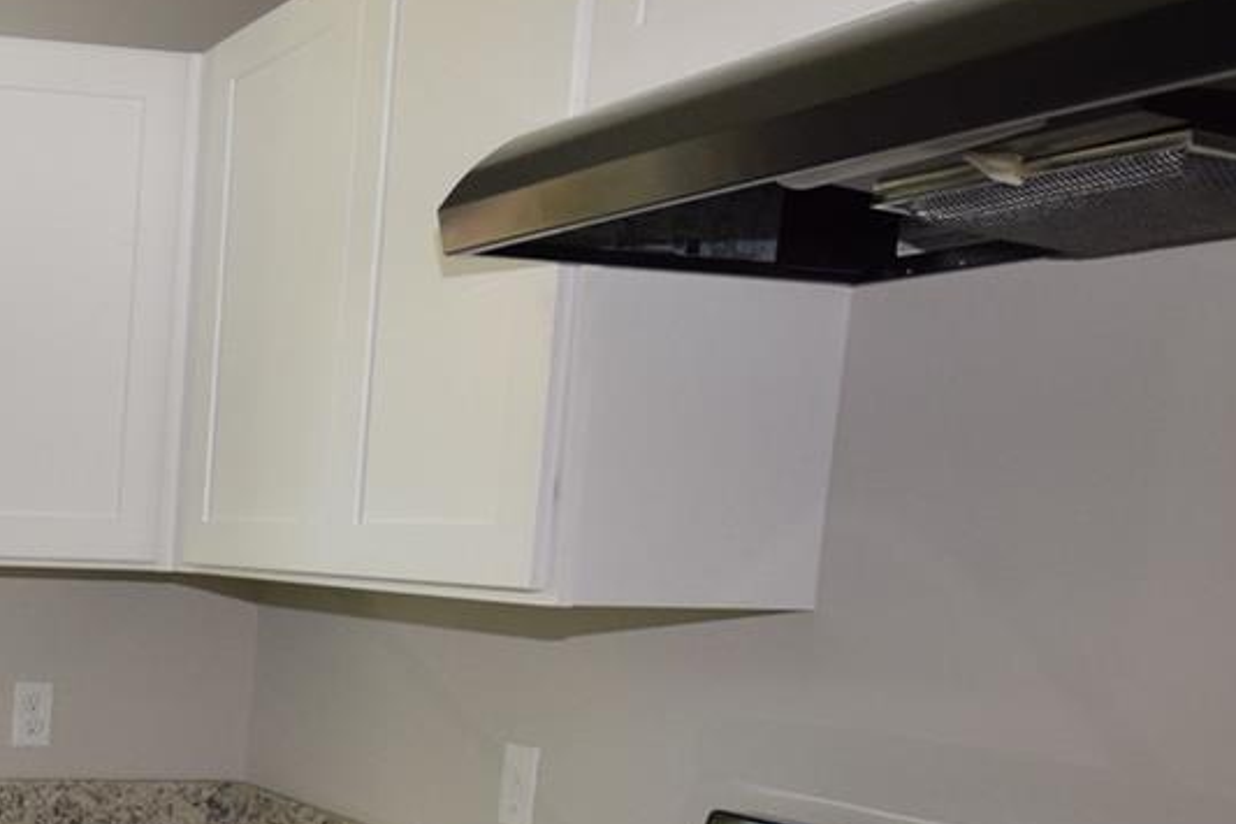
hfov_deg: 34.5
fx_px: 1544
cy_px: 796
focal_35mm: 45
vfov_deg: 28.3
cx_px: -262
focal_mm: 10
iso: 800
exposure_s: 1/100
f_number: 5
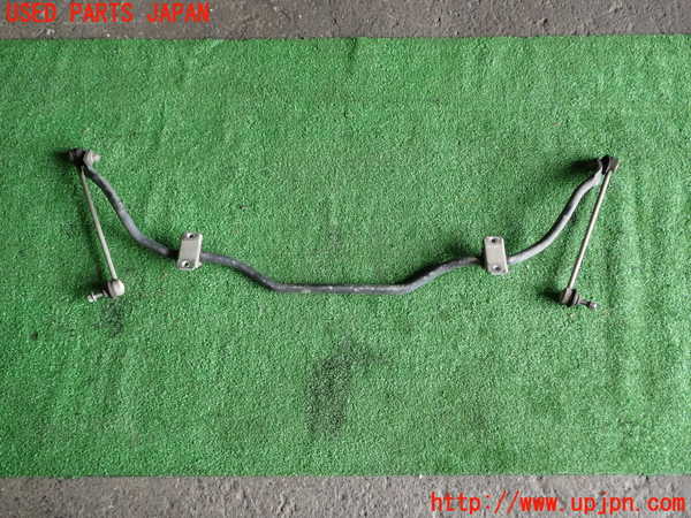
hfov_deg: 60.0
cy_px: 259
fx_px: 599
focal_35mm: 30
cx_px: 346
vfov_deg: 46.8
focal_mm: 5.4
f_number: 2.3
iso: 100
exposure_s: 1/80
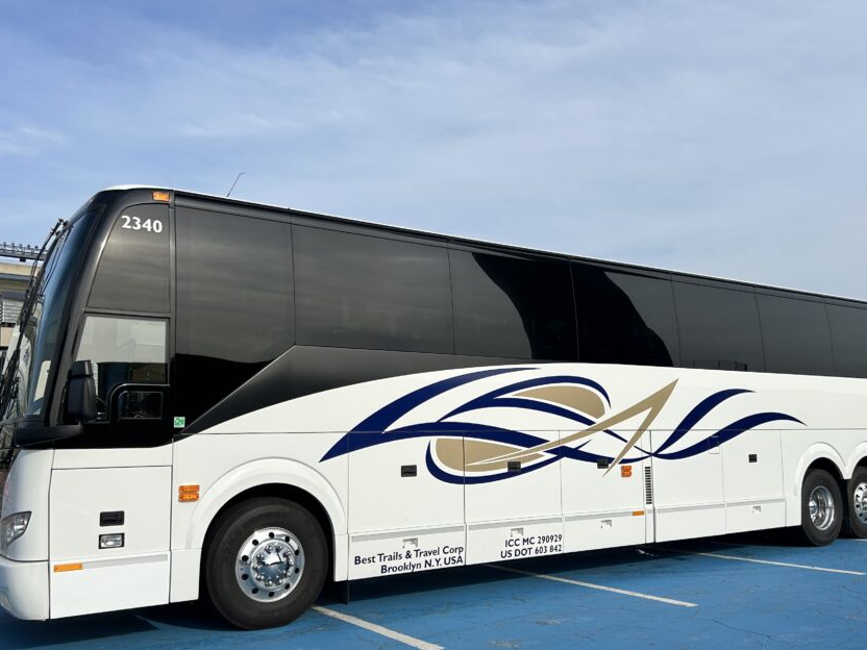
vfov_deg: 44.1
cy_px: 351
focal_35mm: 32
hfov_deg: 56.8
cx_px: 446
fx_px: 801
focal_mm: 5.7
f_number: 1.5
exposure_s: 1/5076
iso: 50
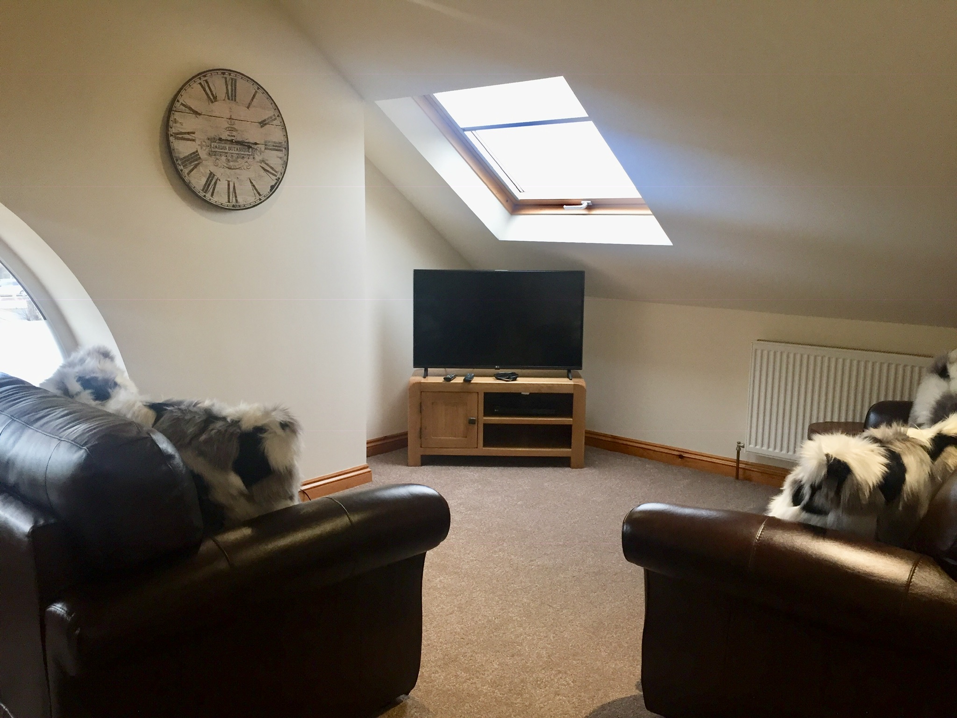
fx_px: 802
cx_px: 478
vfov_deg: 48.2
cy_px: 359
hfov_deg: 61.7
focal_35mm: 29
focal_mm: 4.15
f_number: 2.2
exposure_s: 1/33
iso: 64
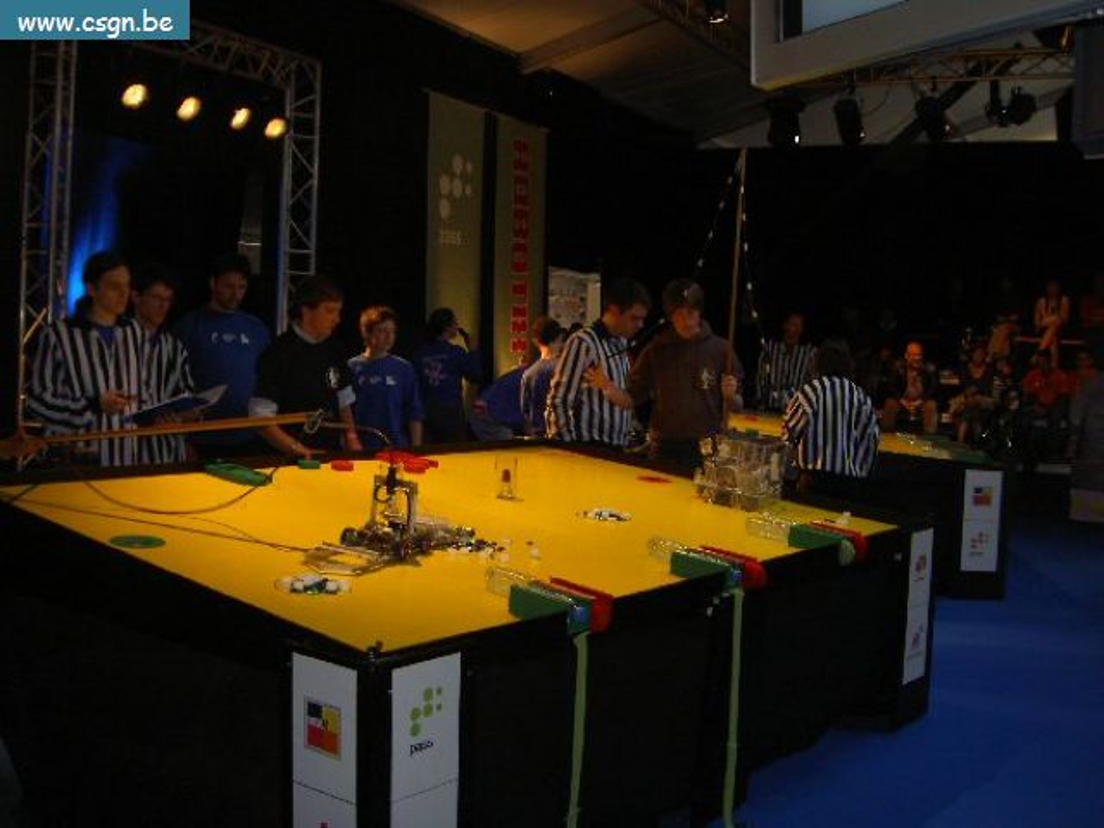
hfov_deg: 47.9
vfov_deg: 36.8
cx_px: 552
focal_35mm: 39
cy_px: 414
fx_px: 1244
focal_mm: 8
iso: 100
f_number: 2.8
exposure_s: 1/60
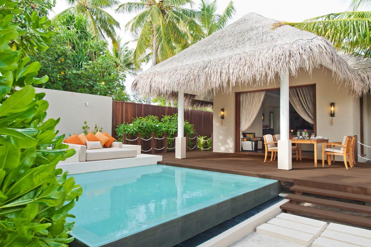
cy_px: 121
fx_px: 258
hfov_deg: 71.5
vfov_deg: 51.3
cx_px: 178
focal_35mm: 25
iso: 200
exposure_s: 1/100
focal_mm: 24
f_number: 7.1
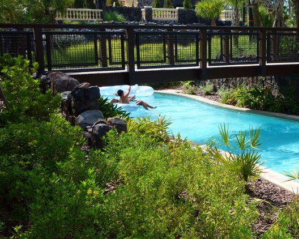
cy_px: 95
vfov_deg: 29.6
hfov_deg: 33.9
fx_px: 451
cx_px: 288
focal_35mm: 51
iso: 125
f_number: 5.6
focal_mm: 10.4
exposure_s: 1/320
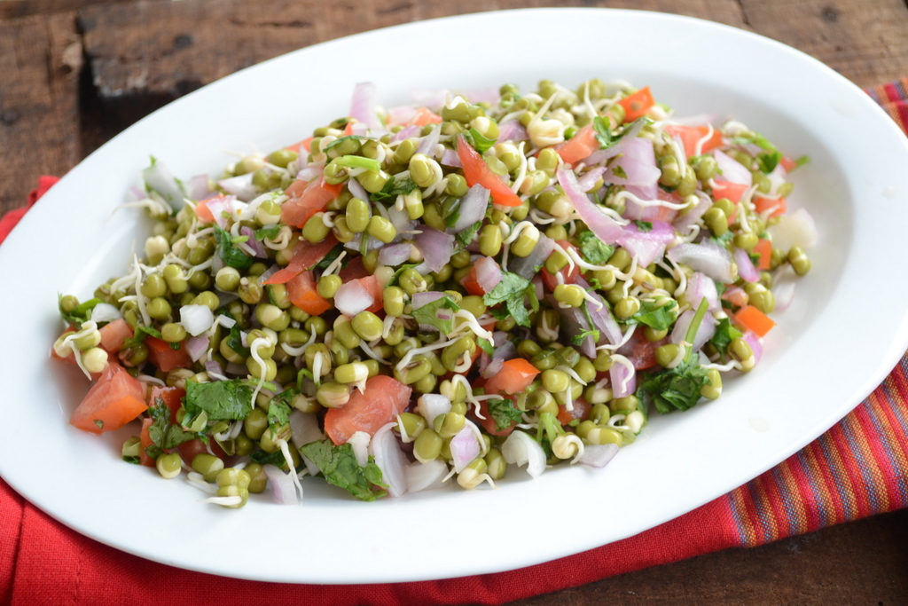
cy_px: 303
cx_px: 454
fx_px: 1438
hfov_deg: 35.0
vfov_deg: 23.8
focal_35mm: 57
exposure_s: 1/50
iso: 200
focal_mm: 38
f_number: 5
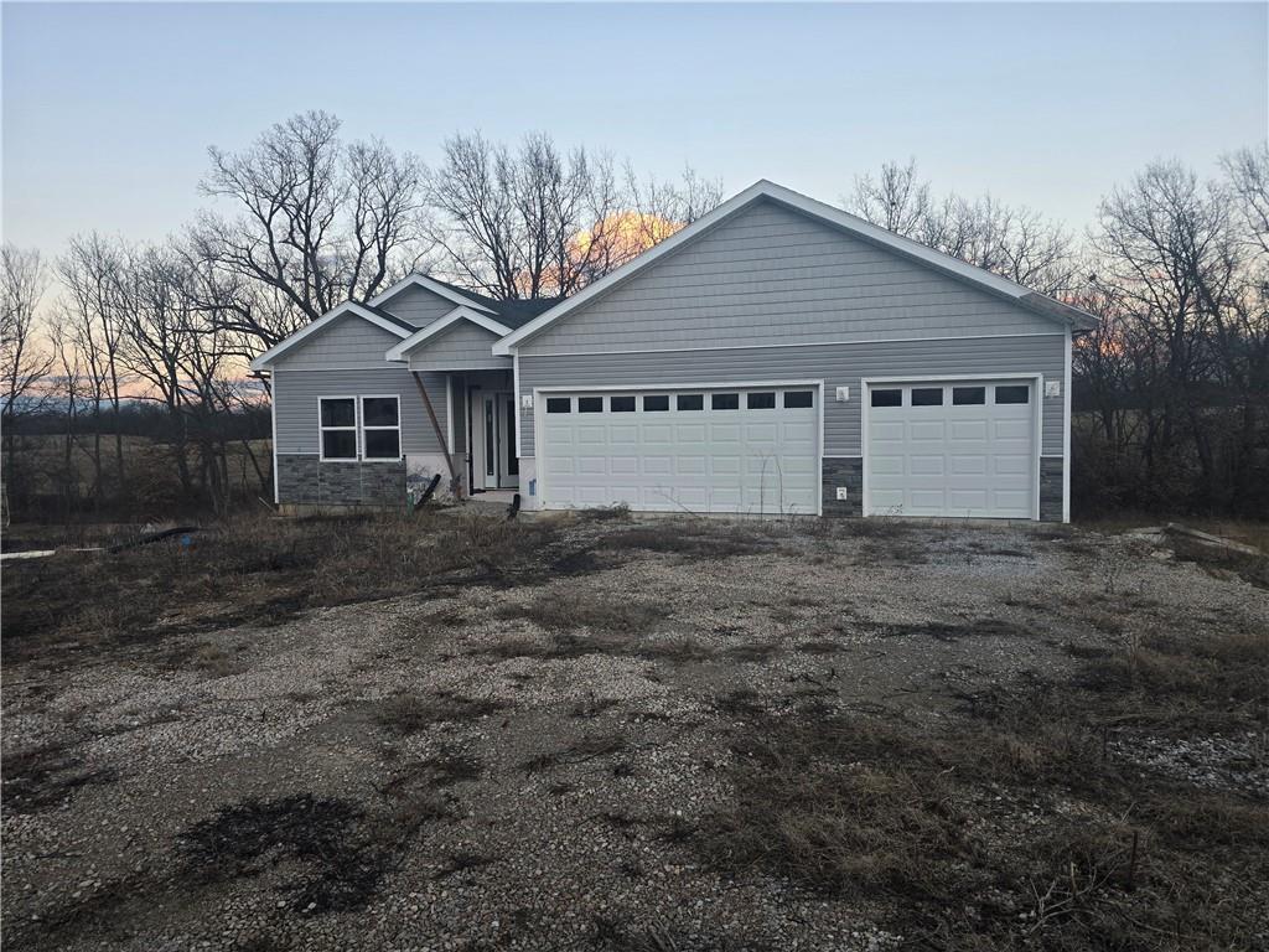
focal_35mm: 23
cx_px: 634
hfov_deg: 73.9
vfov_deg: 58.9
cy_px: 476
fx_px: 843
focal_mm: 6.3
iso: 50
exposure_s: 1/180
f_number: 1.7
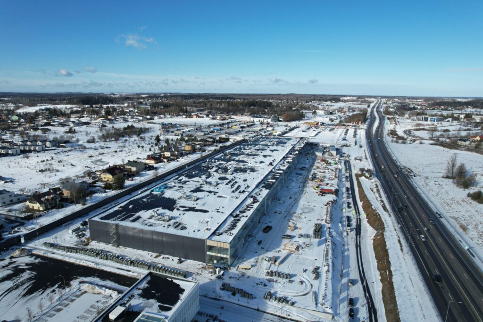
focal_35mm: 22
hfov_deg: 78.6
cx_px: 242
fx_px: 295
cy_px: 161
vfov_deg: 57.2
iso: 100
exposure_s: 1/2000
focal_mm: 8.38
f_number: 2.8
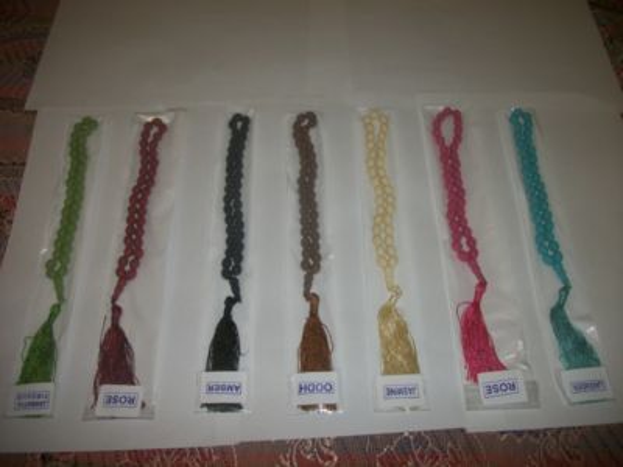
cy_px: 234
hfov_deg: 56.8
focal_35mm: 32
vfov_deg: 44.2
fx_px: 576
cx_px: 312
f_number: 2.9
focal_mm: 5.7
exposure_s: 1/60
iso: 160
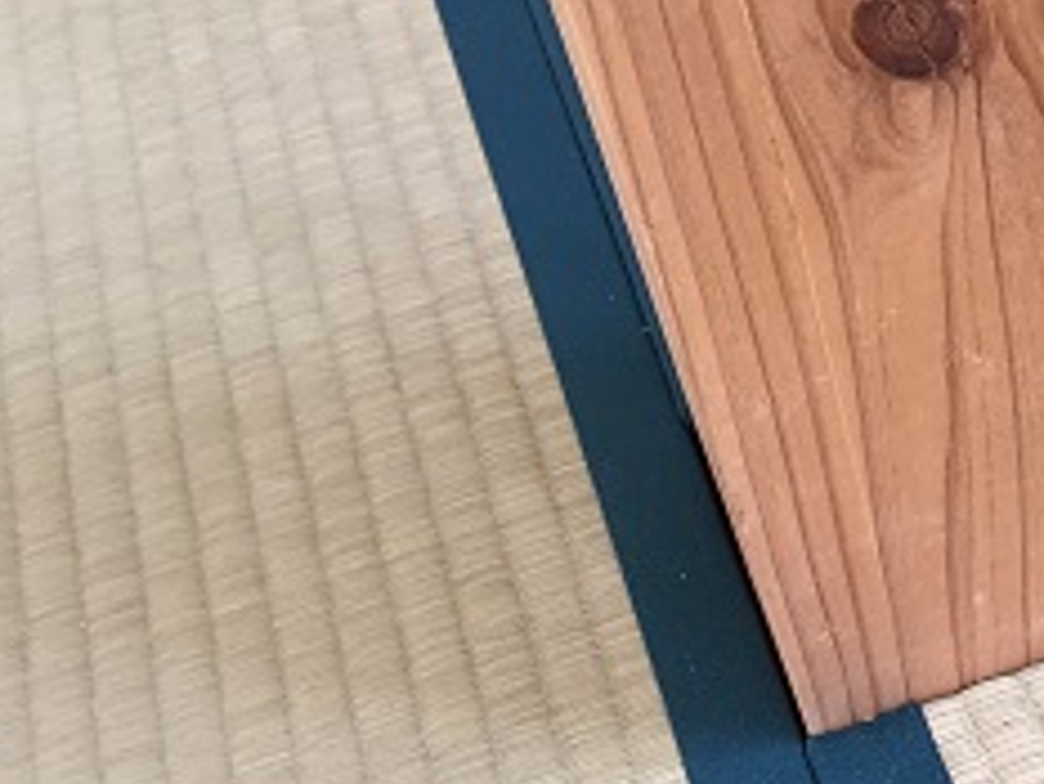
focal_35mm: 61
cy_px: 659
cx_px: 1035
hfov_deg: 29.6
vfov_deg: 23.6
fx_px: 1841
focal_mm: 4.15
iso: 125
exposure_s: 1/30
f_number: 2.2
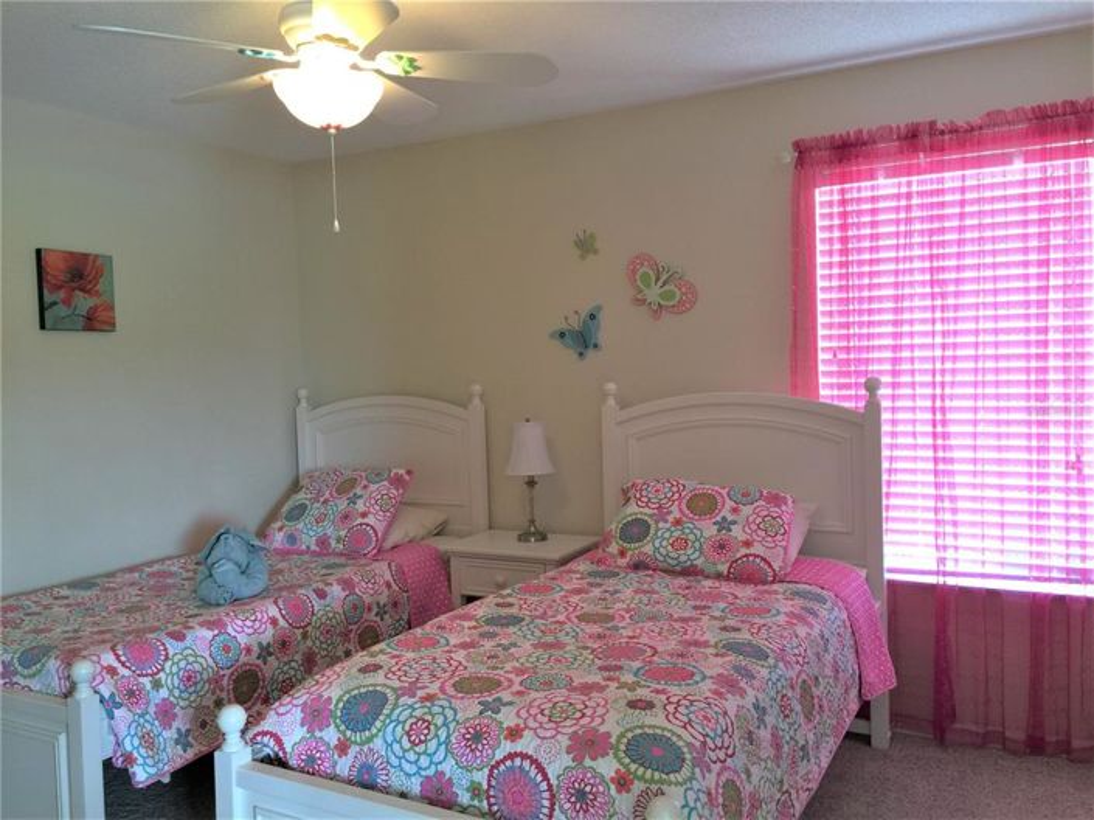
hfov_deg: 61.7
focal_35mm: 29
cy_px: 410
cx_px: 547
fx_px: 916
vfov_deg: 48.2
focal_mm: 4.15
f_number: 2.2
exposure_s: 1/15
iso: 32
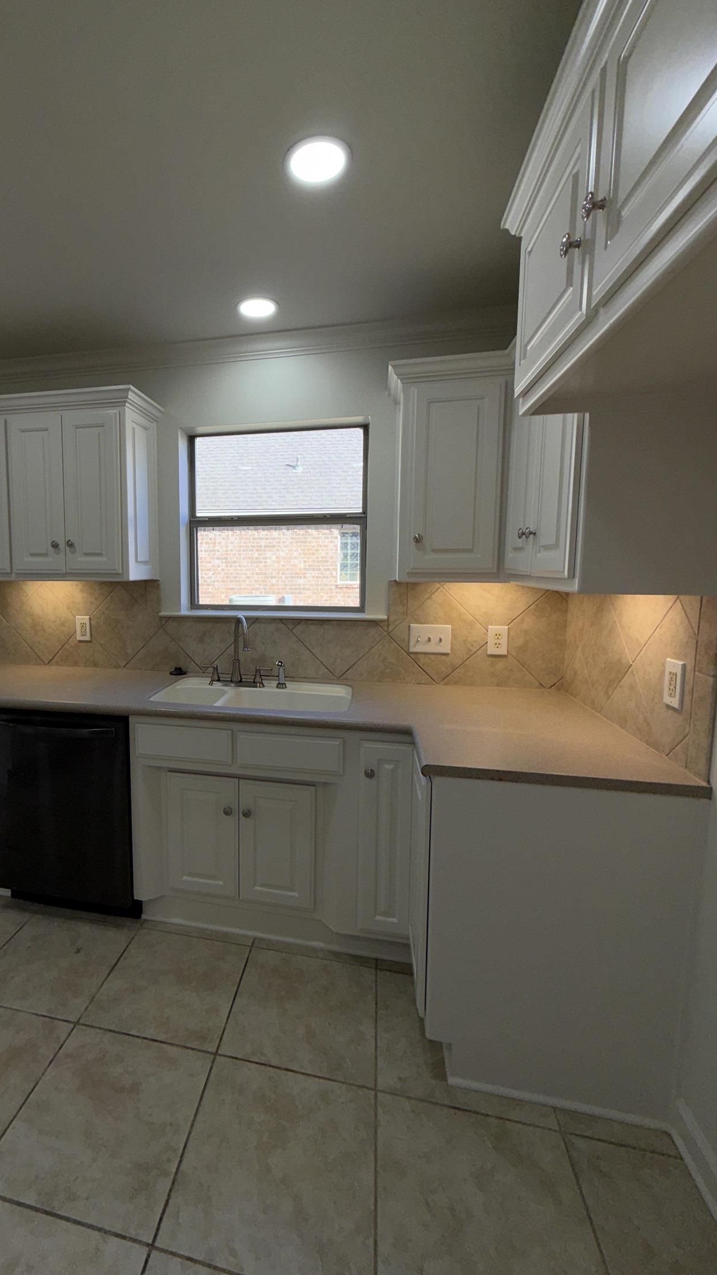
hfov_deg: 65.6
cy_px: 621
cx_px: 248
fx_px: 541
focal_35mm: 16
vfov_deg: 99.3
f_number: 2.2
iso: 16
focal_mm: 2.22
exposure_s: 1/150
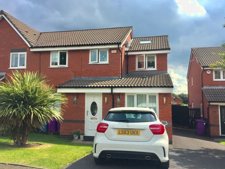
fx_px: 195
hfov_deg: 60.0
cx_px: 113
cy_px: 82
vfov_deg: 46.8
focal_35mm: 30
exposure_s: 1/1582
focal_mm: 4.15
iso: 32
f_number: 2.2
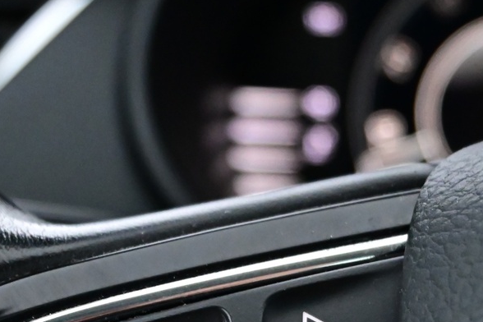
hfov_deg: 19.7
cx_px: 190
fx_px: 1387
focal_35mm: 103
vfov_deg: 12.9
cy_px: 389
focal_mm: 25
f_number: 4.2
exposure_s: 1/25
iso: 4000
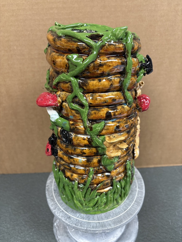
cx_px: 91
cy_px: 121
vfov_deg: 67.3
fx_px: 182
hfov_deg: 53.1
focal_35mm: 26
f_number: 1.6
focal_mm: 5.96
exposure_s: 1/60
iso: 200
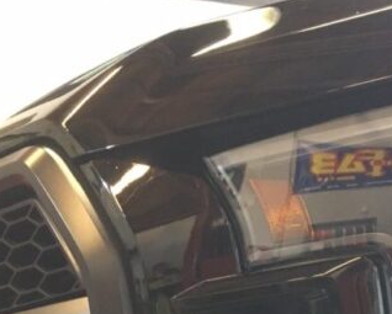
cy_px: 472
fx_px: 964
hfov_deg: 22.0
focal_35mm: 83
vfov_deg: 16.8
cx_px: 404
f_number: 2.2
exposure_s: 1/30
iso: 160
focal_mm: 4.15
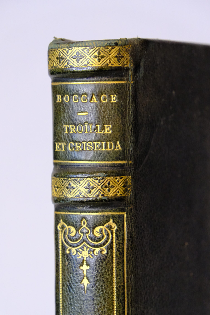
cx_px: 98
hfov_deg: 8.0
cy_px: 174
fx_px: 1496
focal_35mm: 171
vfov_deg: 12.0
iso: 6400
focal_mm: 100.6
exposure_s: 1/75
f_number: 5.6
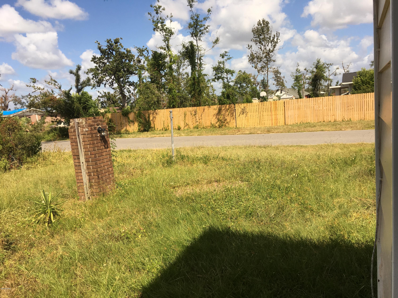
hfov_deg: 61.7
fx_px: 333
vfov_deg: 48.2
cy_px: 149
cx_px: 199
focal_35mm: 29
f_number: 2.2
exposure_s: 1/1789
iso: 25
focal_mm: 4.15
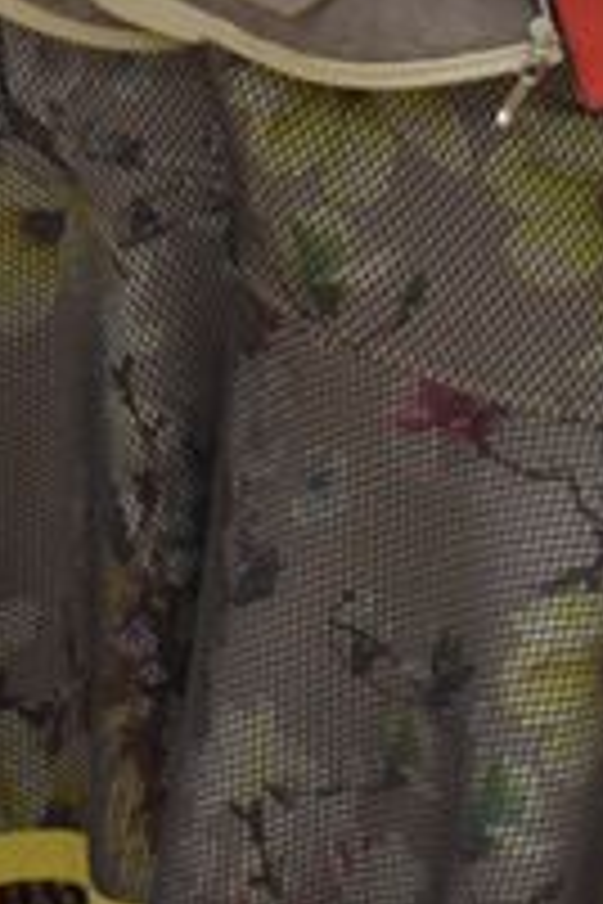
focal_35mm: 229
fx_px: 5753
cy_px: -1016
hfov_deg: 6.0
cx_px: 522
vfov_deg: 8.4
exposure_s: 1/125
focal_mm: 32
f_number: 4.5
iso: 1000
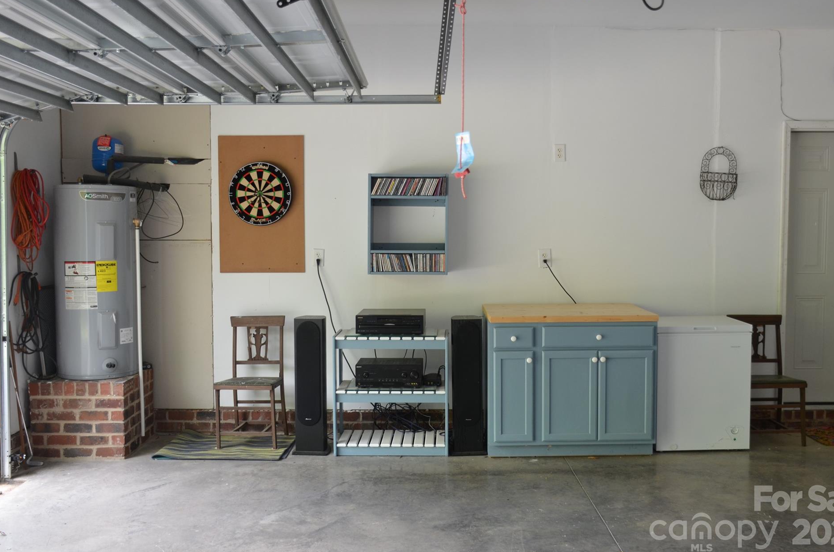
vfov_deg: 36.7
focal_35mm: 36
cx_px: 446
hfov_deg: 53.2
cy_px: 268
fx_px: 832
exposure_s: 1/80
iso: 400
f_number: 4.5
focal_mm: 22
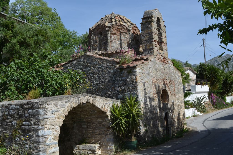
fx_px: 311
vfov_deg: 28.1
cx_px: 116
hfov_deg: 41.1
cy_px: 78
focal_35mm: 48
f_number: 13
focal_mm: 32
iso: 200
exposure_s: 1/320
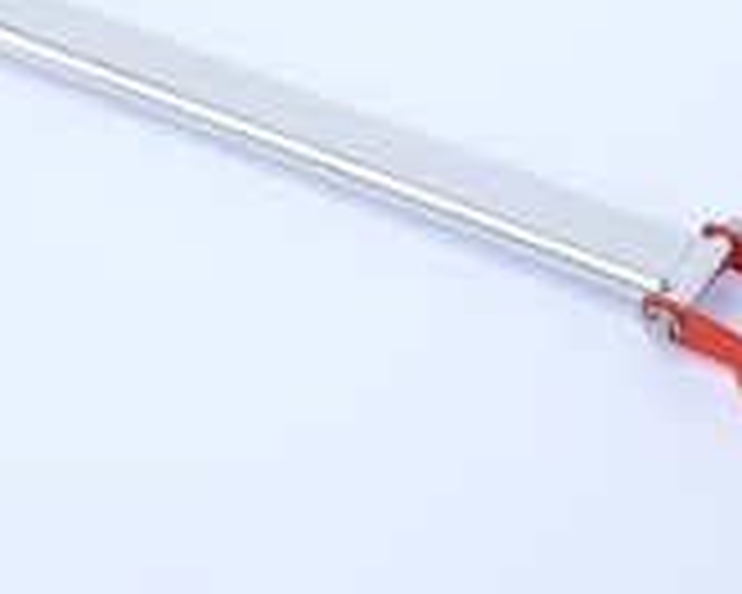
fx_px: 3909
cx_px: 103
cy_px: 126
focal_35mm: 178
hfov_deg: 10.8
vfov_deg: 8.7
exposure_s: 1/125
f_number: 5
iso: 80
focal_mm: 12.87
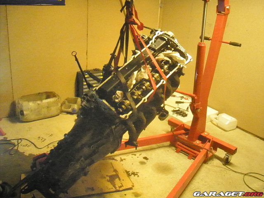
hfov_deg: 49.0
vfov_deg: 37.7
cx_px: 132
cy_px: 99
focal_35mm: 38
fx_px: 290
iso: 3200
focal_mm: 6.7
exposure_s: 1/30
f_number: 3.5
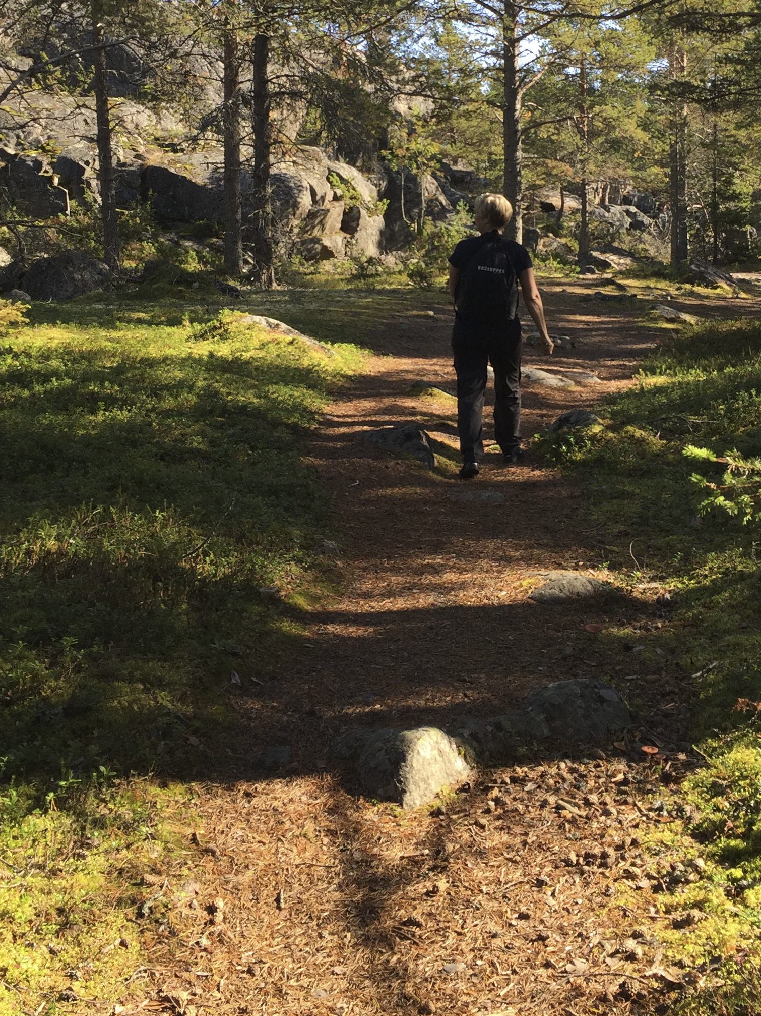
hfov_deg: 30.8
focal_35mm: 47
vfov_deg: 39.4
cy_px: 262
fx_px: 1378
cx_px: 461
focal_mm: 4.15
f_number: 2.2
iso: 32
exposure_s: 1/482
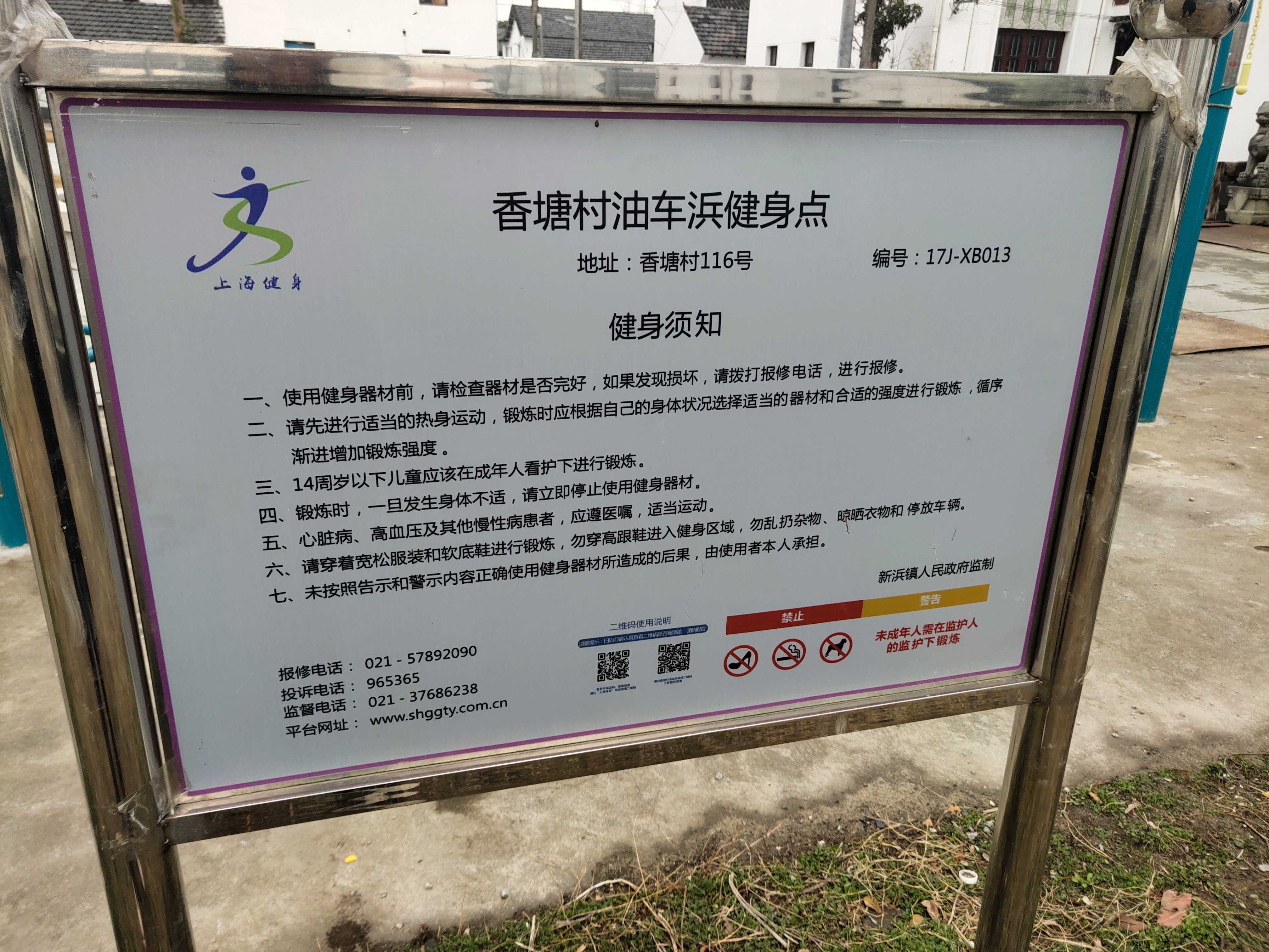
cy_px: 476
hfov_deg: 60.0
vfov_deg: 46.8
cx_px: 634
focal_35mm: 30
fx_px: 1100
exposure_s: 1/763
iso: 50
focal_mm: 4.35
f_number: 1.79
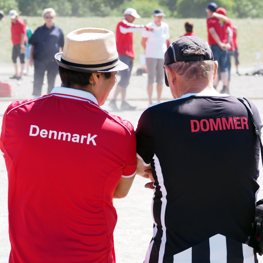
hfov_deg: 9.9
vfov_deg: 9.9
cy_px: 132
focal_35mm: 177
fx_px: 1521
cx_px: 137
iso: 200
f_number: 5.6
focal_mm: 75
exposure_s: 1/200
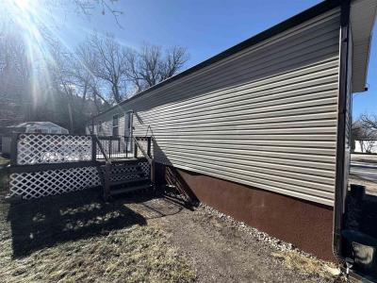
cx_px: 188
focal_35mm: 14
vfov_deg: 85.7
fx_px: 152
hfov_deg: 102.1
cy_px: 142
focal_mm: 2.22
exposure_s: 1/1506
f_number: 2.2
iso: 50
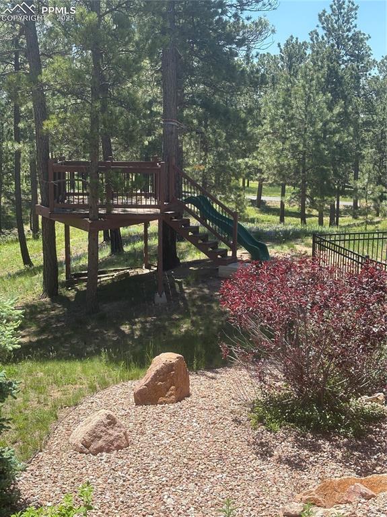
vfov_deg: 36.8
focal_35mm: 52
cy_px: 258
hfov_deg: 28.0
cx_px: 194
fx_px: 776
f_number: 1.6
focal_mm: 5.96
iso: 50
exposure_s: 1/1553
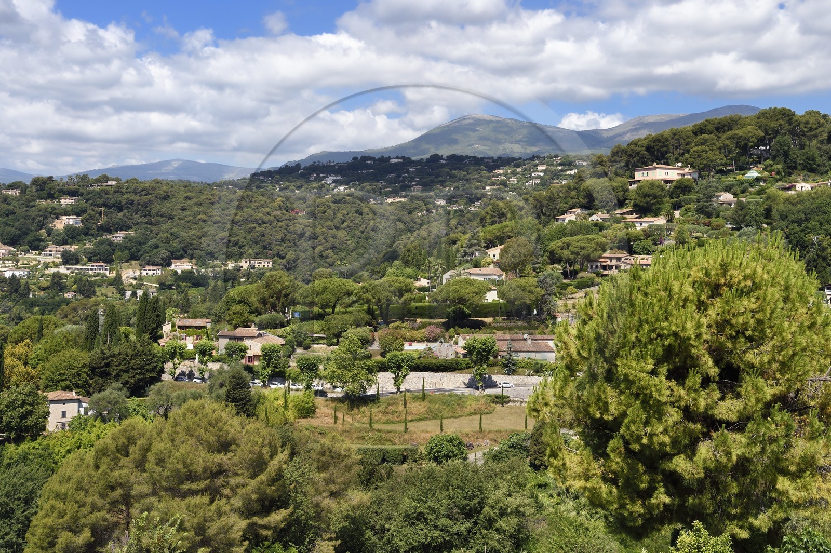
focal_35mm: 48
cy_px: 276
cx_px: 416
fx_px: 1107
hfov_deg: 41.1
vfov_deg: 28.0
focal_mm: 48
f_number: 8
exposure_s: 1/500
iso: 200
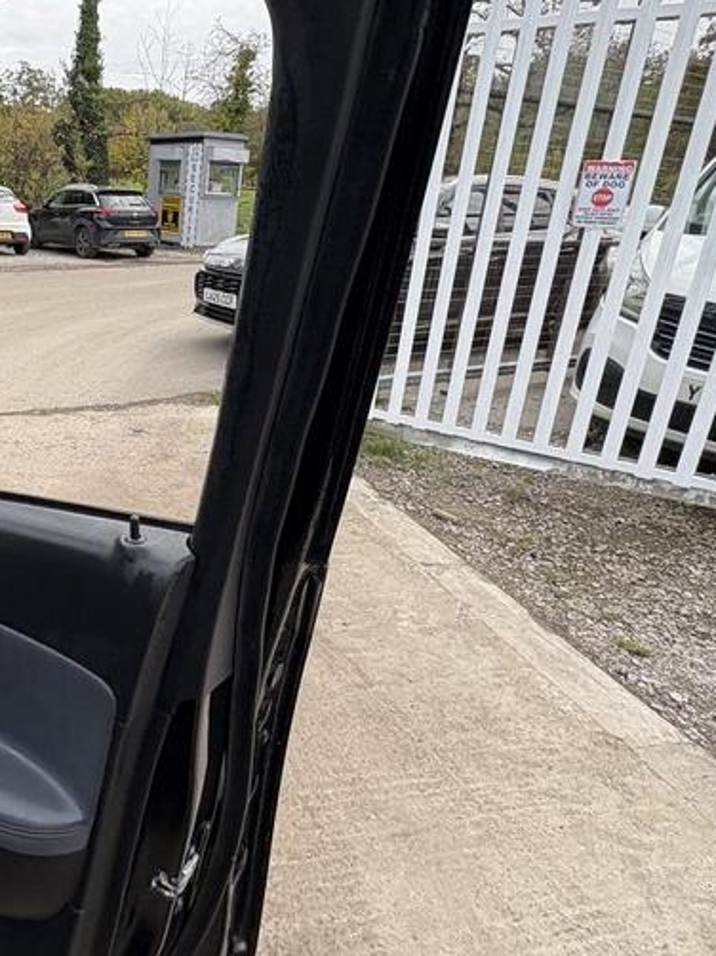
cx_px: 120
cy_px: 409
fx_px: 690
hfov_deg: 50.7
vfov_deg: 69.1
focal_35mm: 25
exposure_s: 1/268
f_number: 2.2
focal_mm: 2.22
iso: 40
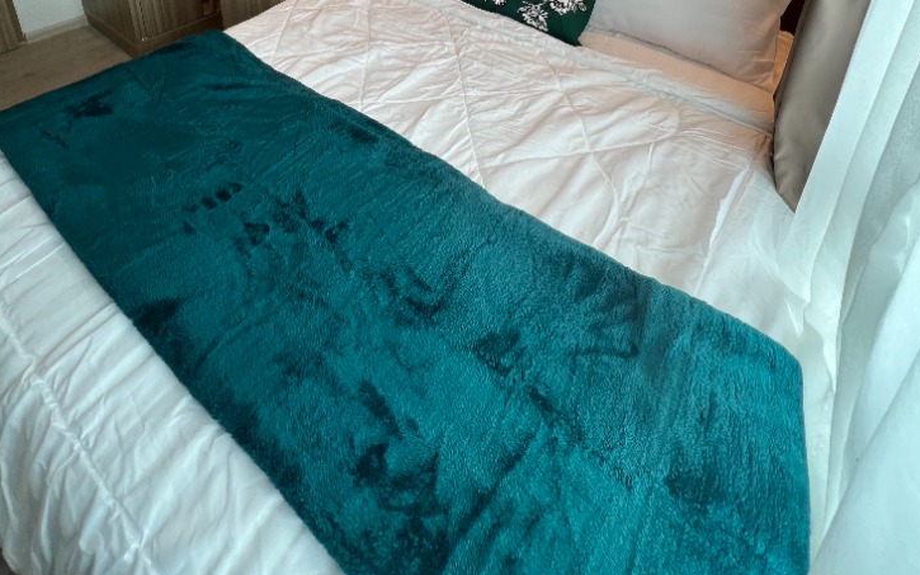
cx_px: 468
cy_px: -36
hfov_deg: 88.0
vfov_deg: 47.8
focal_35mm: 19
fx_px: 476
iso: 50
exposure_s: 1/100
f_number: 1.8
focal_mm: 1.57
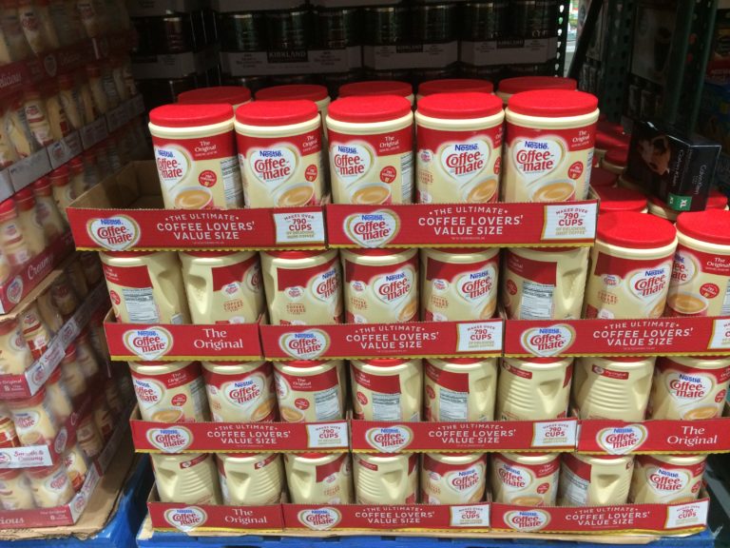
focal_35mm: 29
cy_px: 274
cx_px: 365
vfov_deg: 48.2
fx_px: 612
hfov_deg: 61.7
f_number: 2.2
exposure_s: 1/30
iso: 160
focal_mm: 4.15
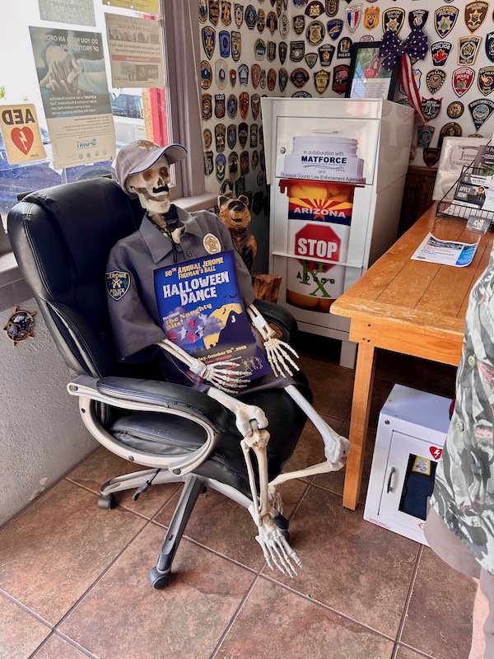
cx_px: 247
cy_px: 330
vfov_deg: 71.6
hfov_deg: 56.8
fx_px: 457
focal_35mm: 24
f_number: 1.78
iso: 100
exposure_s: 1/120
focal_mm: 6.86
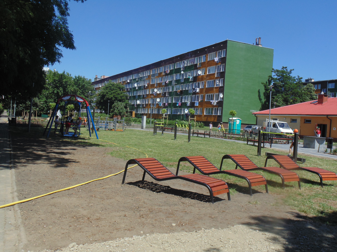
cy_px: 126
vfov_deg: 41.8
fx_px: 331
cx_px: 168
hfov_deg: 54.0
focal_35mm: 34
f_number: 3.4
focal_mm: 6.2
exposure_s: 1/800
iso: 80
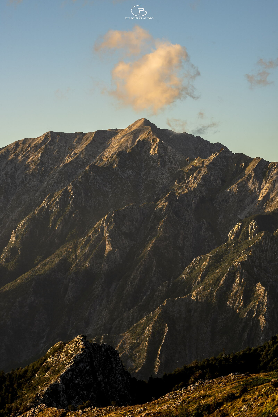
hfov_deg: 9.2
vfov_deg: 13.7
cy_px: 208
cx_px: 139
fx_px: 1736
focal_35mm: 150
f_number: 11
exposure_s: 1/60
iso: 100
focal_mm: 150
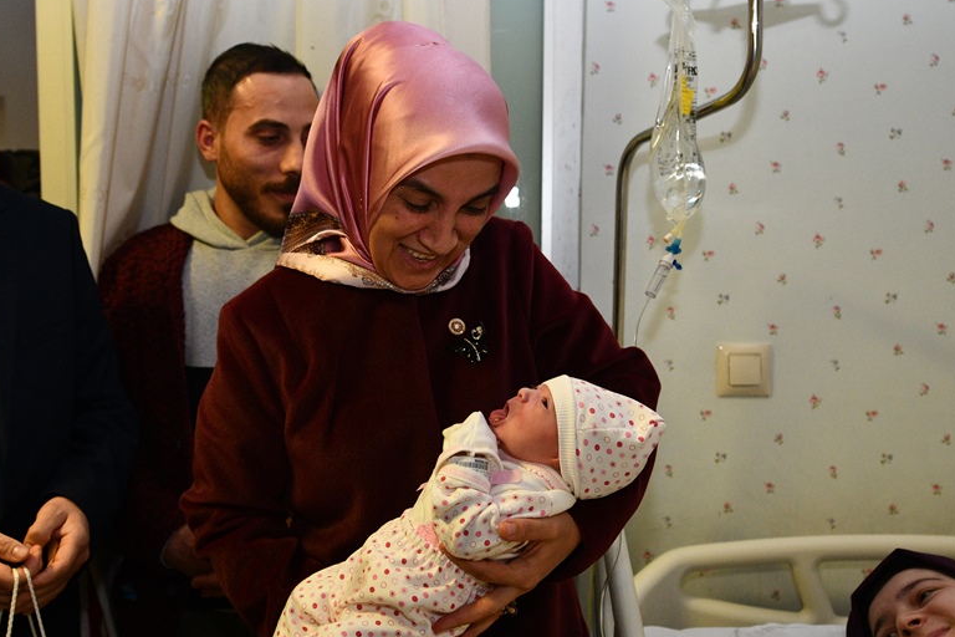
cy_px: 366
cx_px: 425
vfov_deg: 30.5
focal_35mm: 44
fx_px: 1167
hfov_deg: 44.4
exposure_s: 1/100
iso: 1000
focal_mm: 22
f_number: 3.5
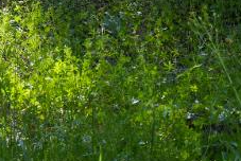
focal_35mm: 211
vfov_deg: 6.4
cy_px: -92
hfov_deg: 9.7
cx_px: -13
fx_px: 1414
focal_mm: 32
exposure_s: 1/80
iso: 100
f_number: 5
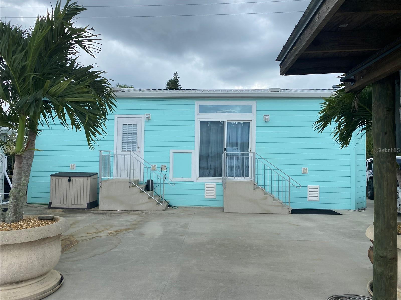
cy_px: 150
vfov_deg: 53.1
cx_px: 200
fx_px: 301
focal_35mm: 26
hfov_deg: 67.3
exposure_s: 1/1754
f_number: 1.8
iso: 32
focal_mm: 4.25
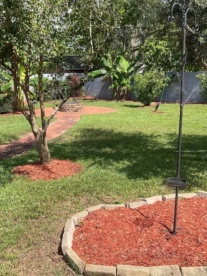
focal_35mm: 39
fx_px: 311
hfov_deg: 36.4
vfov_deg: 47.9
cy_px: 138
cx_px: 69
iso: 16
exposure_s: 1/1035
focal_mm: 3
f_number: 1.8
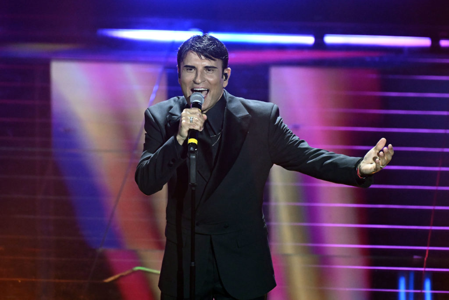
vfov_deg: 3.3
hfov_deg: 4.9
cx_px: 224
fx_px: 5239
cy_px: 150
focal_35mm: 420
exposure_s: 1/320
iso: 4000
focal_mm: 280
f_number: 4
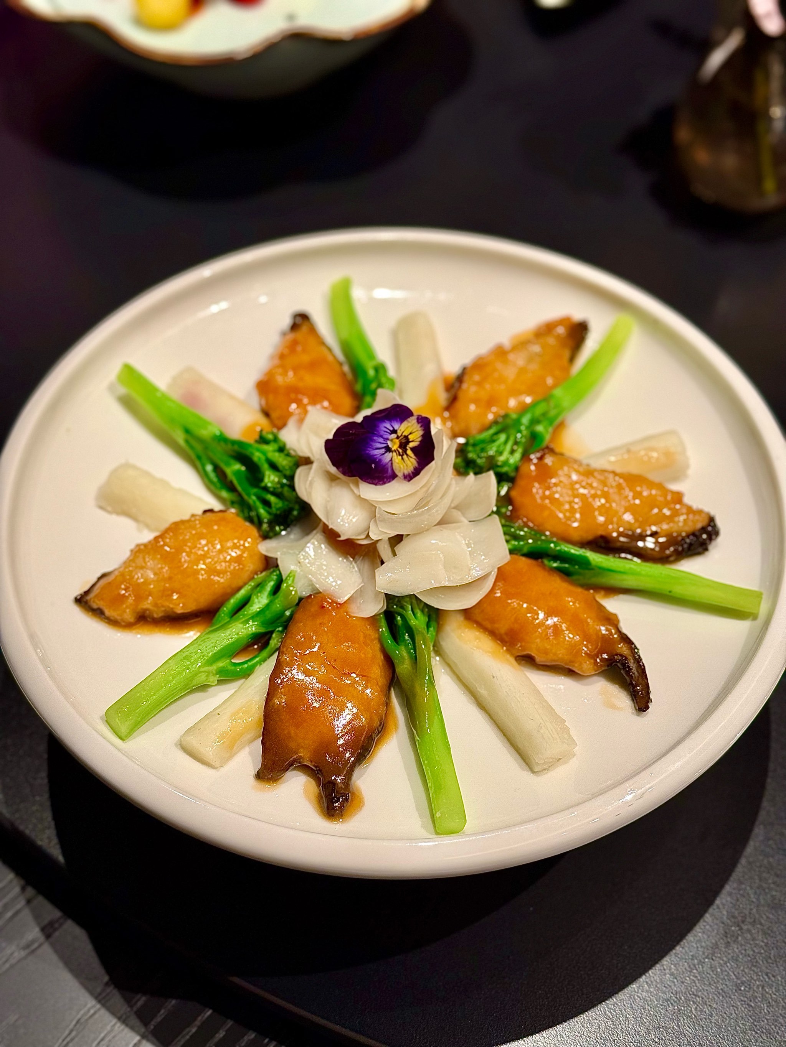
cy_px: 524
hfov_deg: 30.3
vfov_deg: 39.7
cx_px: 393
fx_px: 1453
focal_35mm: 48
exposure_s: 1/68
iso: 100
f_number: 1.78
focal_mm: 6.76
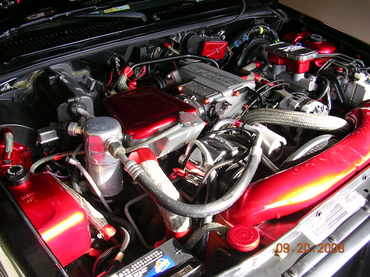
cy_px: 138
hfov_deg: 49.0
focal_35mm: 38
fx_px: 406
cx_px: 185
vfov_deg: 37.7
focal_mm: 5.8
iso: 50
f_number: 2.8
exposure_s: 1/40
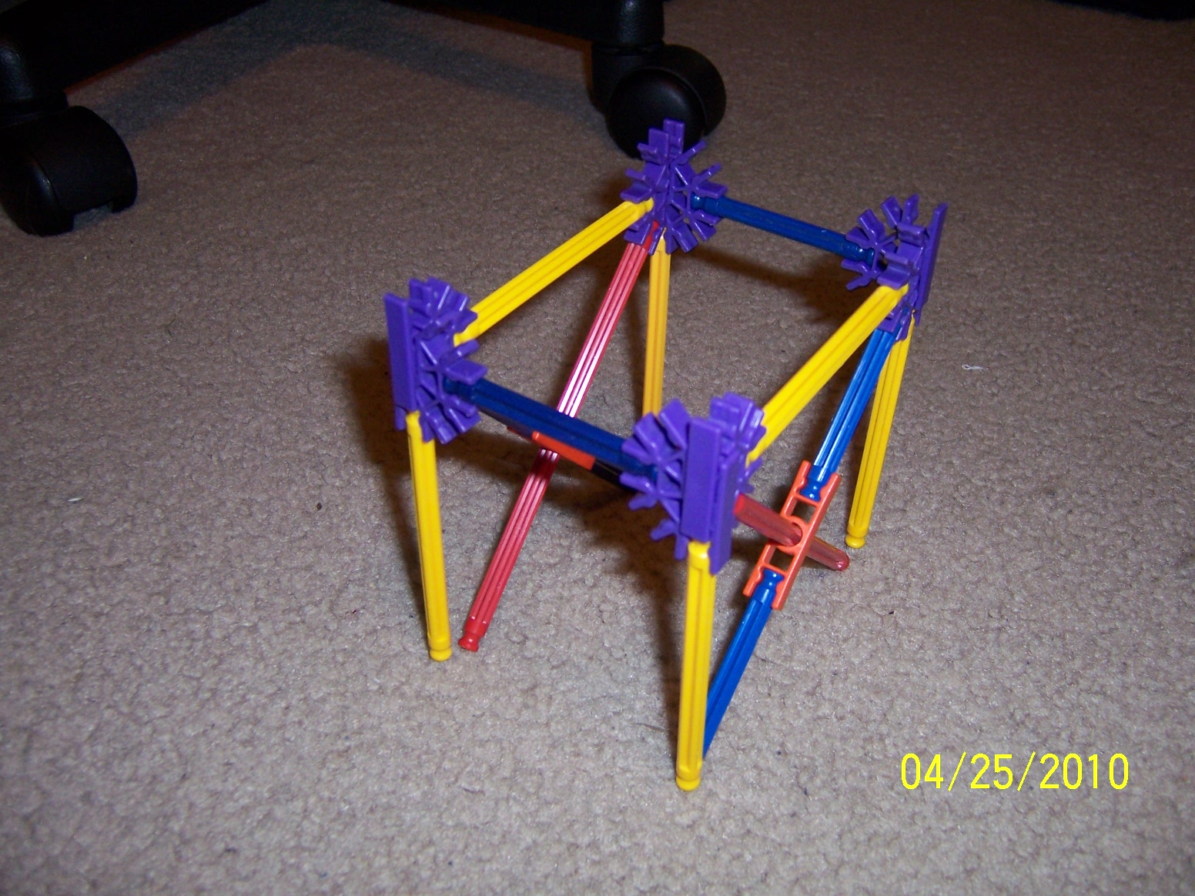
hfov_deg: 55.4
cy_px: 448
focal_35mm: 33
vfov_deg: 42.9
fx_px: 1139
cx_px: 598
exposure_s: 1/60
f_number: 2.8
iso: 140
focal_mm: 5.5
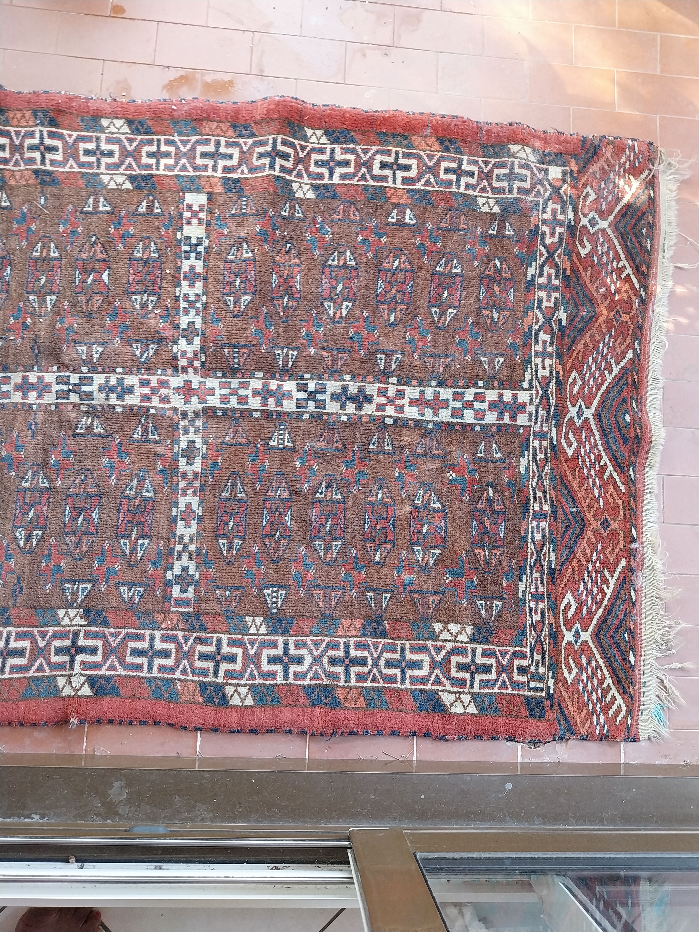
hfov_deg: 53.1
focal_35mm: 26
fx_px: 700
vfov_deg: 67.3
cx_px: 350
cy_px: 466
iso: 160
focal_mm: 4
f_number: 1.8
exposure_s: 1/50
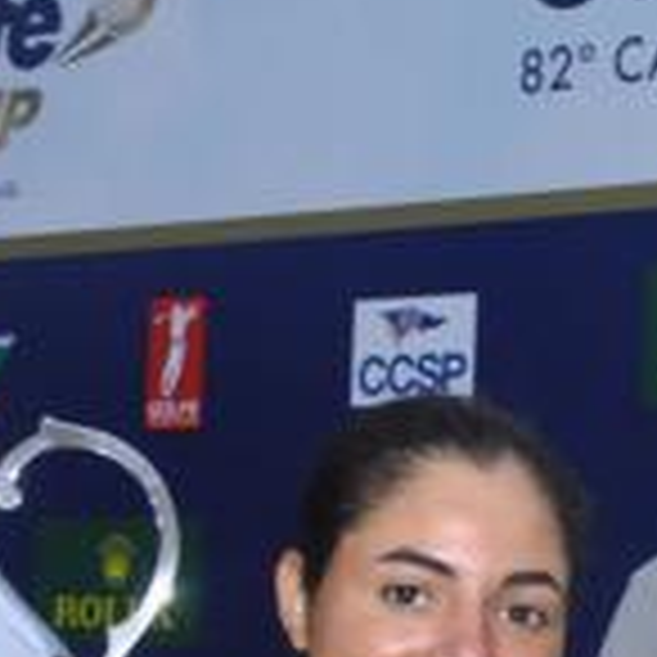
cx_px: 794
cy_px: 551
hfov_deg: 13.4
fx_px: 2727
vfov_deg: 13.6
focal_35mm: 127
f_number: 6.3
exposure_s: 1/60
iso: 400
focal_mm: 24
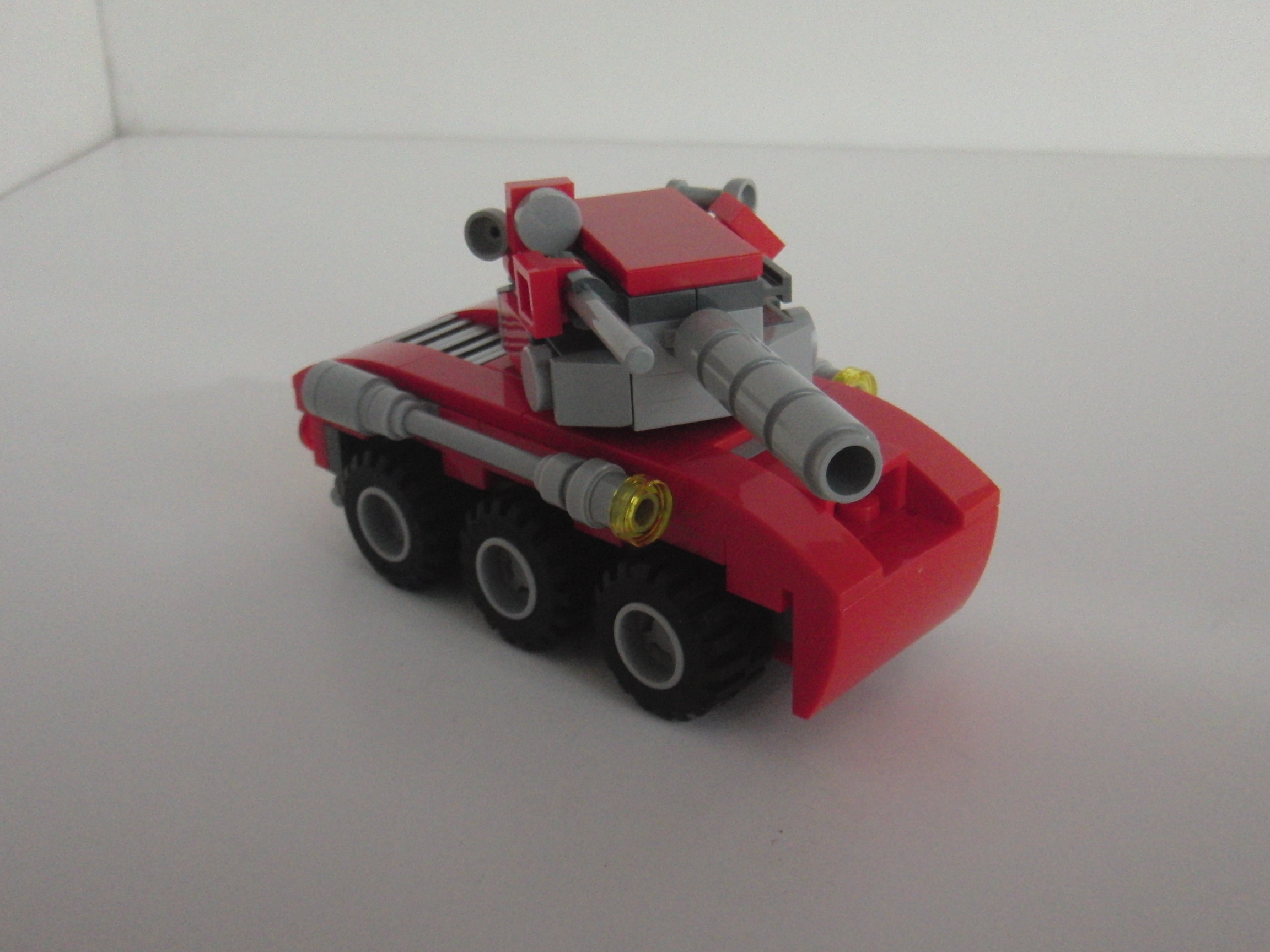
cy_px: 476
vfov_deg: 37.7
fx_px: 1394
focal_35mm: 38
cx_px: 635
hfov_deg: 49.0
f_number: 3.9
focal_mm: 6.66
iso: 400
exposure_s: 1/640
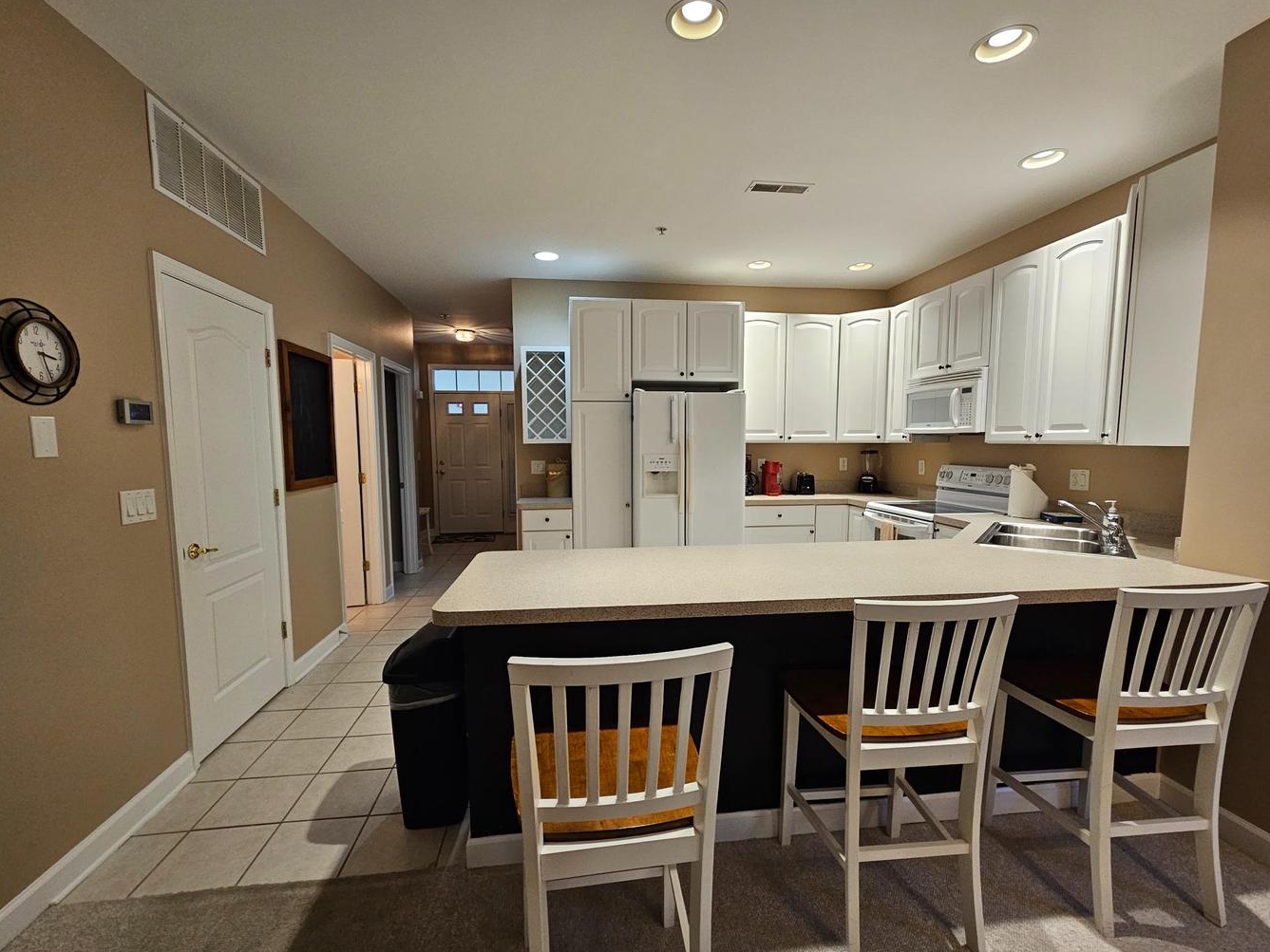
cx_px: 643
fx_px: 514
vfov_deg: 85.6
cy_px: 500
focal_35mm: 14
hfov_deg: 102.1
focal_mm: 2.2
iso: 200
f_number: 2.2
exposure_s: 1/60
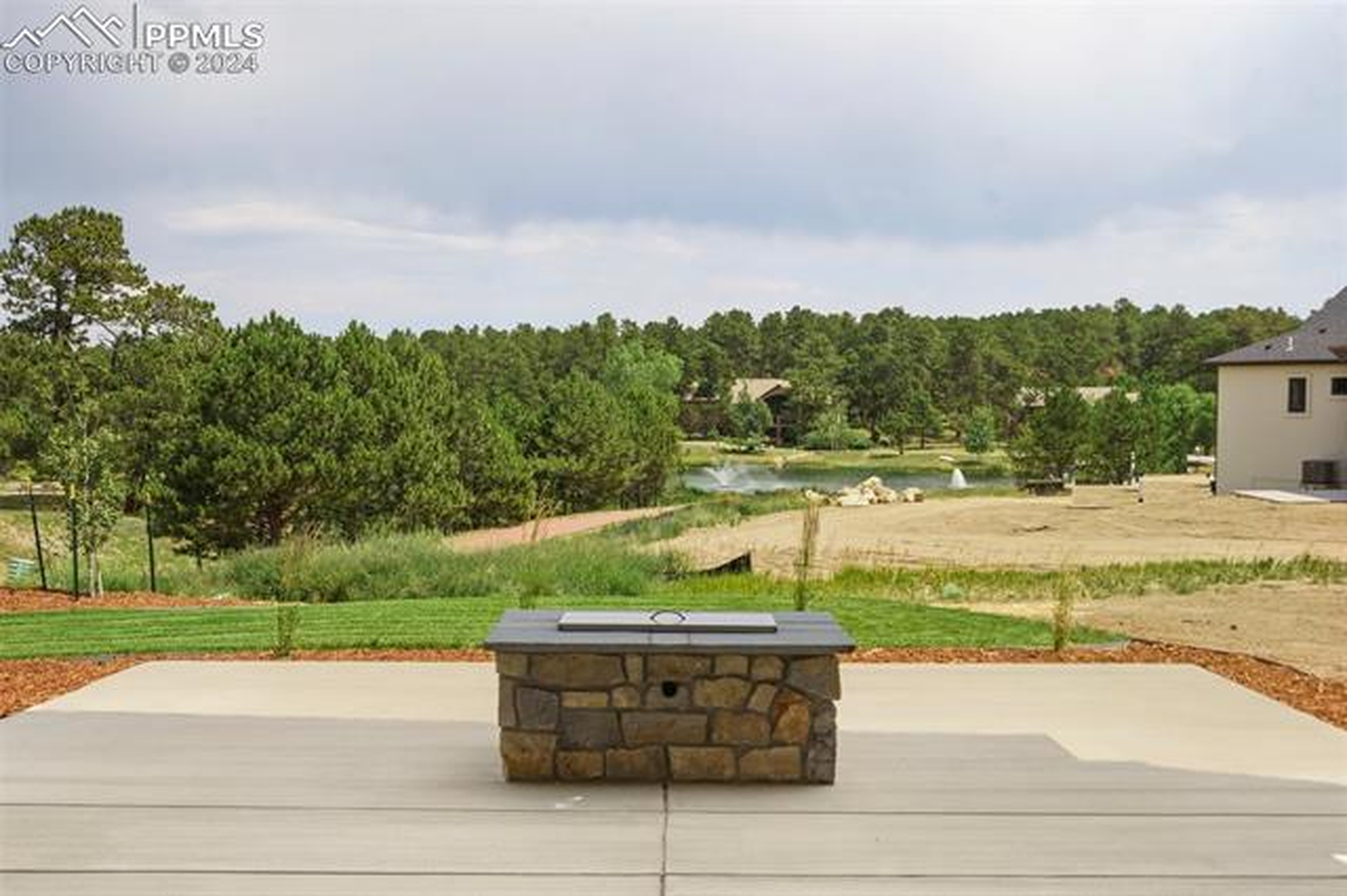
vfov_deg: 37.8
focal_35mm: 35
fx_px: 1309
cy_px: 448
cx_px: 674
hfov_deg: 54.5
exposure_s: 1/250
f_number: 7.1
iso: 400
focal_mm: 35
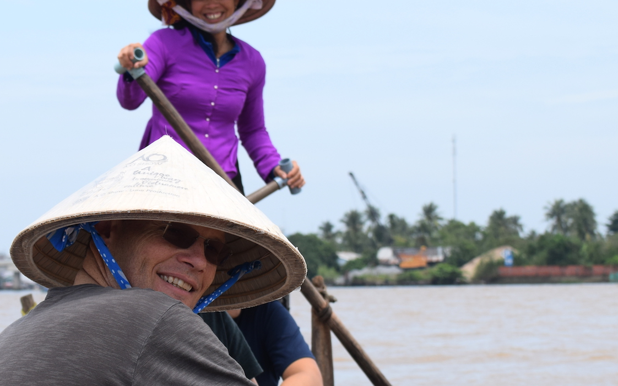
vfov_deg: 8.7
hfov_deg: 13.9
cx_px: 246
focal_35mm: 150
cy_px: 234
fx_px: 2525
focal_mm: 55
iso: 200
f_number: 9
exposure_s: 1/400
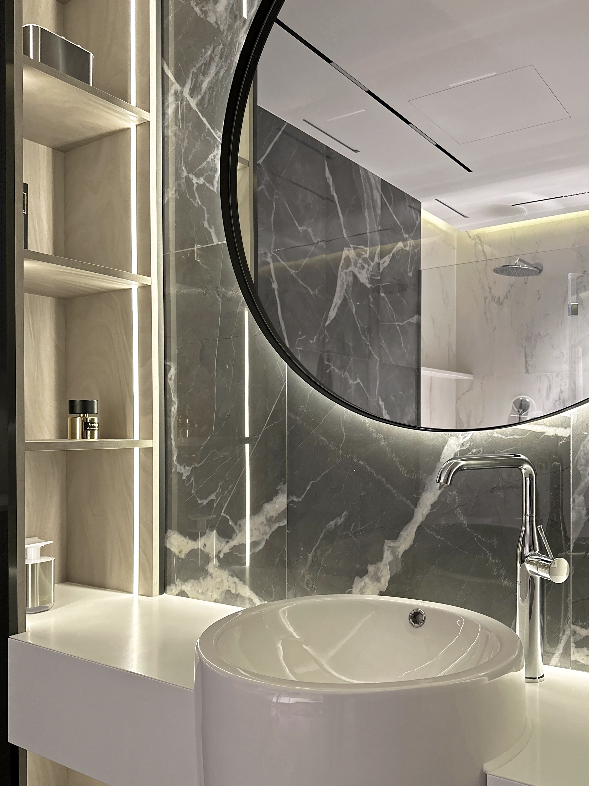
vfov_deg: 59.8
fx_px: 681
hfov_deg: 46.7
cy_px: 444
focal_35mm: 30
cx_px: 327
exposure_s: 1/58
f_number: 1.78
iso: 320
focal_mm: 6.86
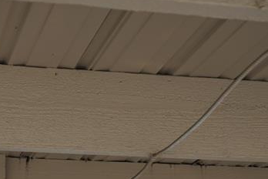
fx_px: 789
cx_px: 39
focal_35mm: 106
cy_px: 229
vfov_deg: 12.5
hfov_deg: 19.0
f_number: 4
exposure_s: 1/160
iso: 200
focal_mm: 36
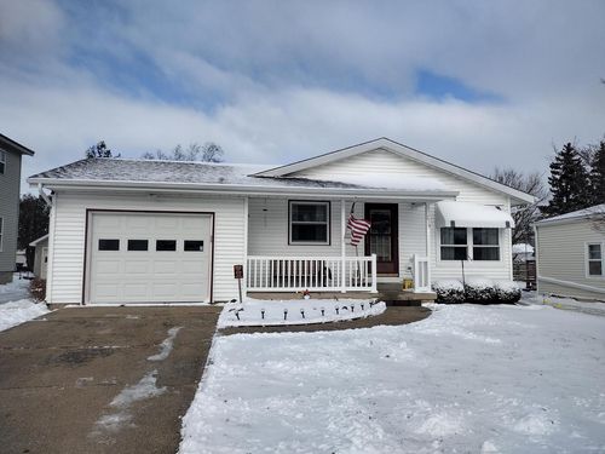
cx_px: 302
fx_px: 472
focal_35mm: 27
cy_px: 227
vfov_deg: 51.4
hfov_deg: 65.3
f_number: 1.7
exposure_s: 1/2976
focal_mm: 4.71
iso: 100
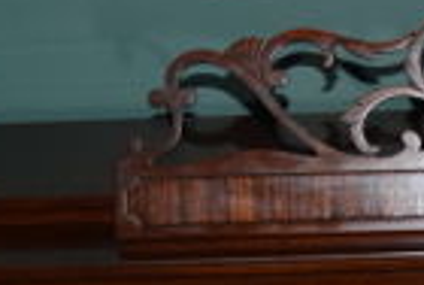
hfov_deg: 12.3
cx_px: 491
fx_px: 1936
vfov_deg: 8.0
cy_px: 605
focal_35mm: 164
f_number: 5.6
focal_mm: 24
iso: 800
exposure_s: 1/125
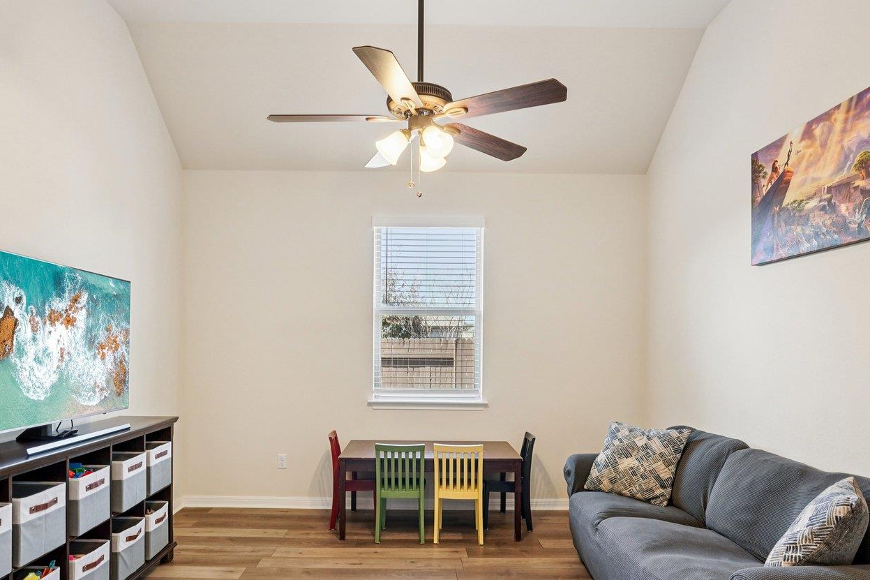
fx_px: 556
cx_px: 427
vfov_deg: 54.7
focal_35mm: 23
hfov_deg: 76.1
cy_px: 351
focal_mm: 14
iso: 800
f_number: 8
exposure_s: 1/25
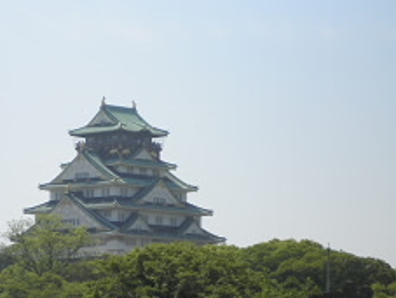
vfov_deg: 7.8
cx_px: 110
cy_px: 204
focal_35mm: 190
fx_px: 2177
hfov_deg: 10.4
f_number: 5.9
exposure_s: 1/400
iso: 64
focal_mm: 19.6
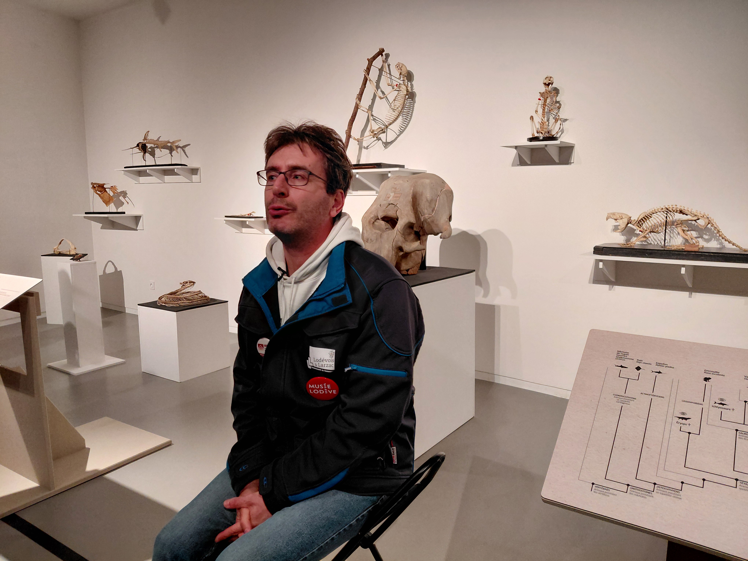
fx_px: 540
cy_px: 280
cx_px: 374
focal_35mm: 25
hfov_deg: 69.4
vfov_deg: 54.9
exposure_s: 1/50.1
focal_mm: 4.69
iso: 400
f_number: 1.8
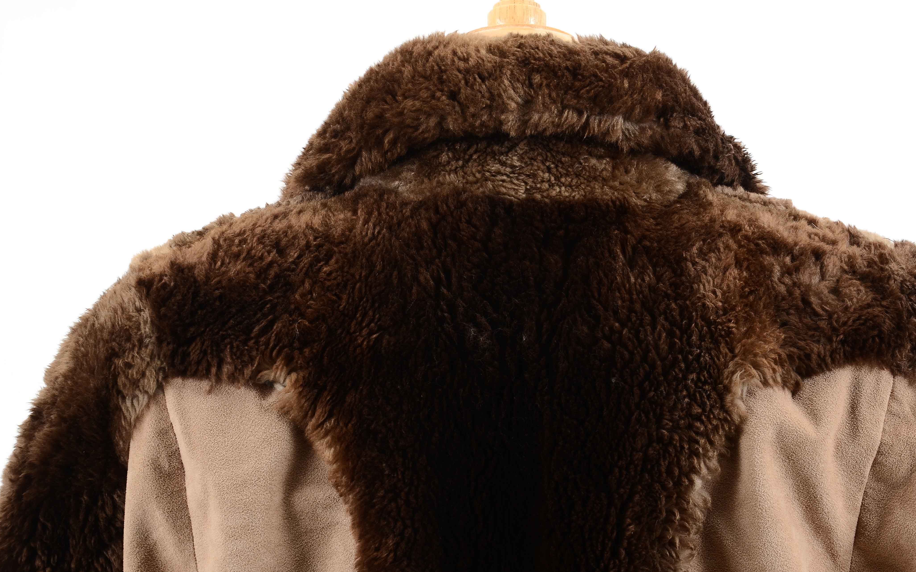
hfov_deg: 19.6
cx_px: 517
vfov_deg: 12.3
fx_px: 2646
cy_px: 350
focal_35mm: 106
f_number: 7.1
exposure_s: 1/80
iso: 160
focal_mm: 58
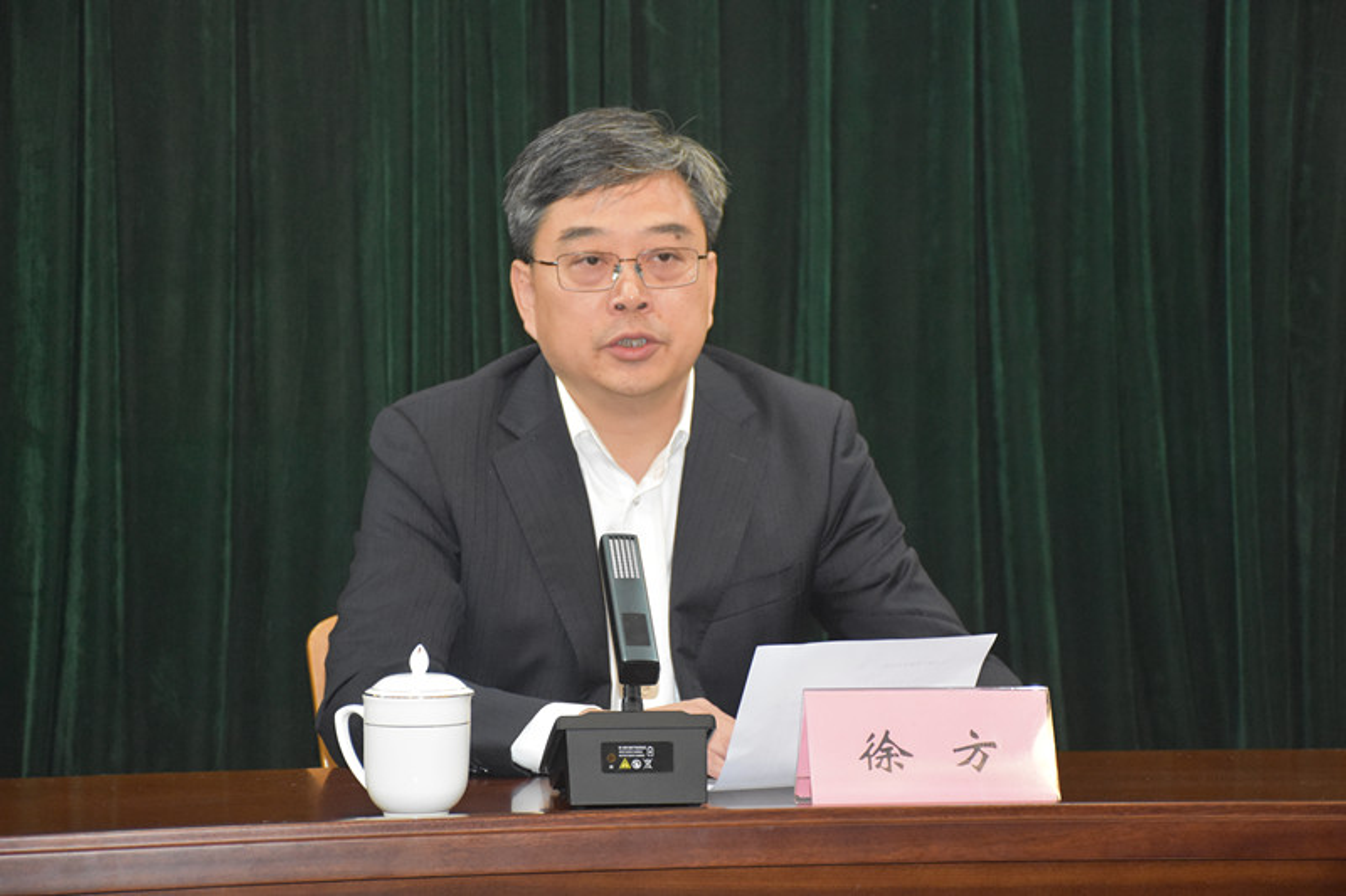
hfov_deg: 18.2
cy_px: 448
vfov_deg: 12.2
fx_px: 4205
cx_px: 673
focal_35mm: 112
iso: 3200
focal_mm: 75
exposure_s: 1/60
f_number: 5
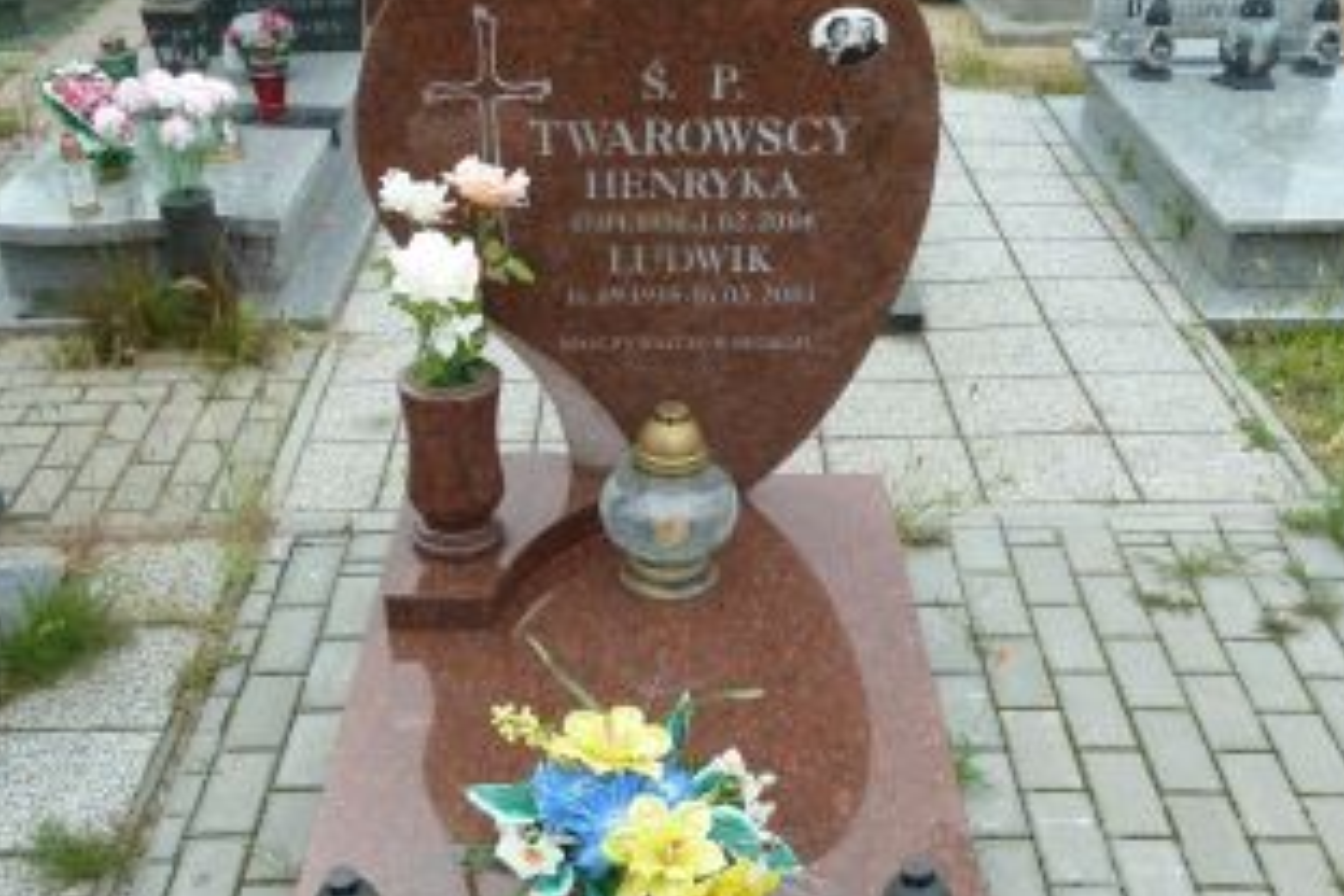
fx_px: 1493
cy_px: 715
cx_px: 603
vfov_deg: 32.5
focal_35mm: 40
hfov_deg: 48.4
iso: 160
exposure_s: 1/200
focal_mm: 4.1
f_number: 4
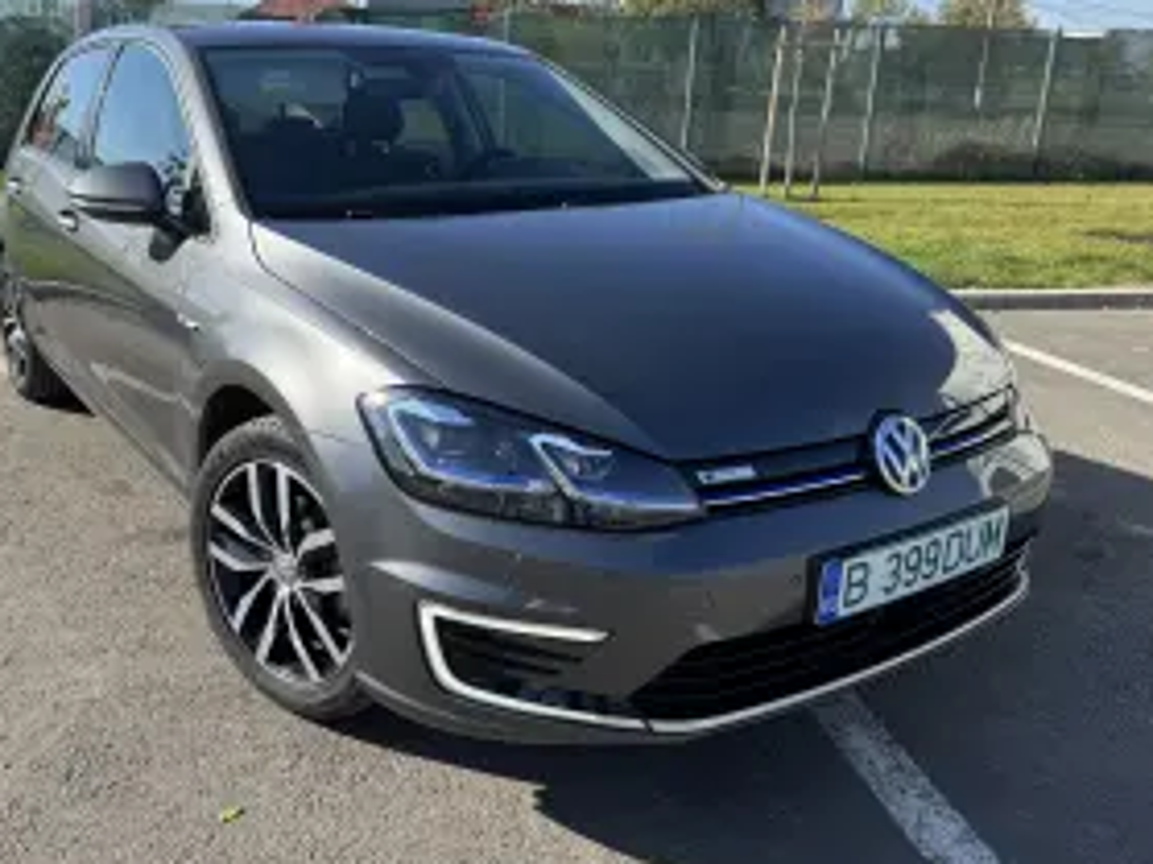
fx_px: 1032
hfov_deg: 57.7
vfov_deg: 45.4
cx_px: 438
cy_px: 422
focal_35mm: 31
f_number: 1.78
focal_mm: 6.76
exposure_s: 1/2415
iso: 80
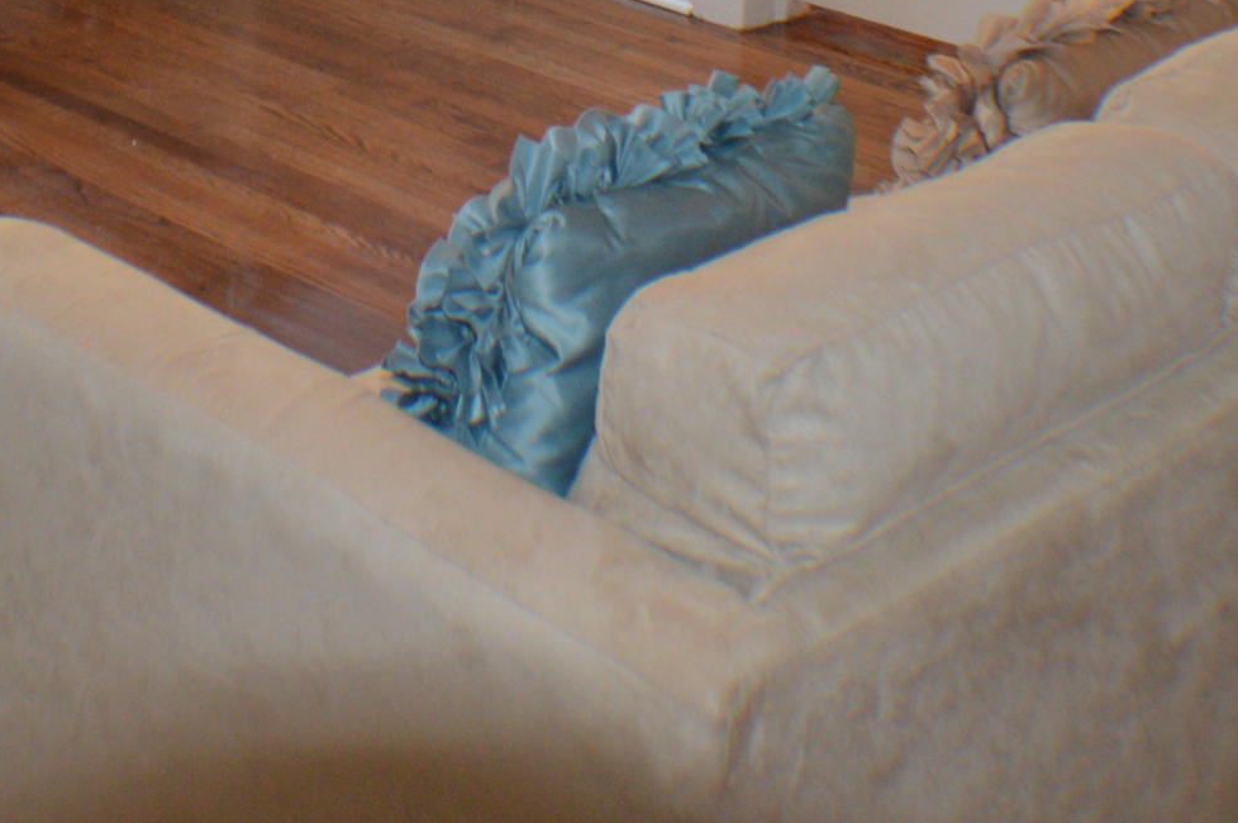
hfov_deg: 22.1
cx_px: 437
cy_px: -395
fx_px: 3161
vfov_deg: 13.9
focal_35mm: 92
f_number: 3.8
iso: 640
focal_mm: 20
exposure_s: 1/60
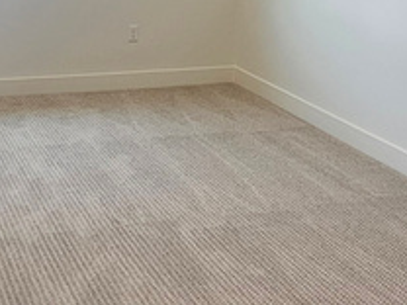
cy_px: -78
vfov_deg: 21.1
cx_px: 153
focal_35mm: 64
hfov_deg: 30.1
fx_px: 752
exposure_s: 1/60
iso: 80
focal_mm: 2.2
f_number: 2.2
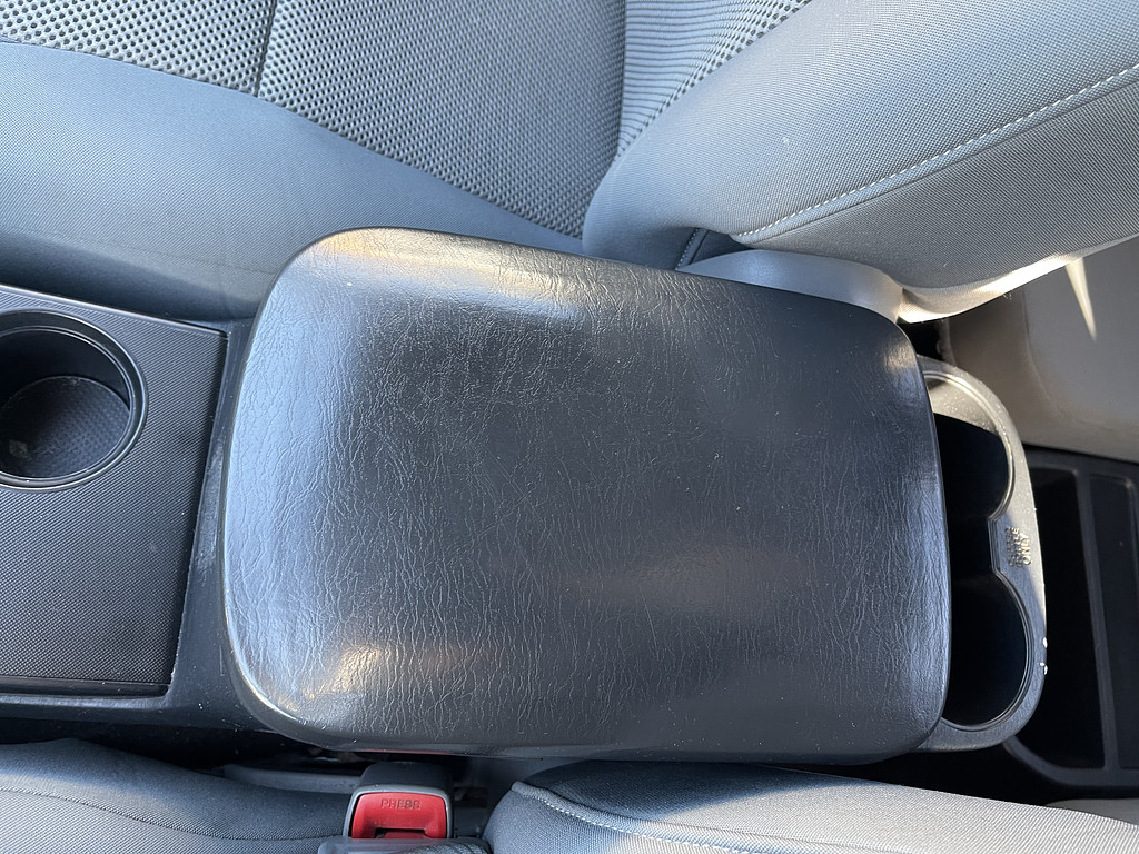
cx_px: 570
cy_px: 427
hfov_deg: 69.4
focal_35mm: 25
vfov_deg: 54.9
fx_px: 823
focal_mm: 5.1
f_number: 1.6
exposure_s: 1/60
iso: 160
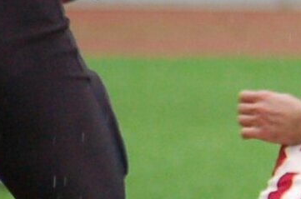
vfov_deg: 0.8
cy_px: 127
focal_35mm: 1782
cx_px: 867
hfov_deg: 1.2
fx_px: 14867
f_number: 5
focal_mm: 195
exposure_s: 1/400
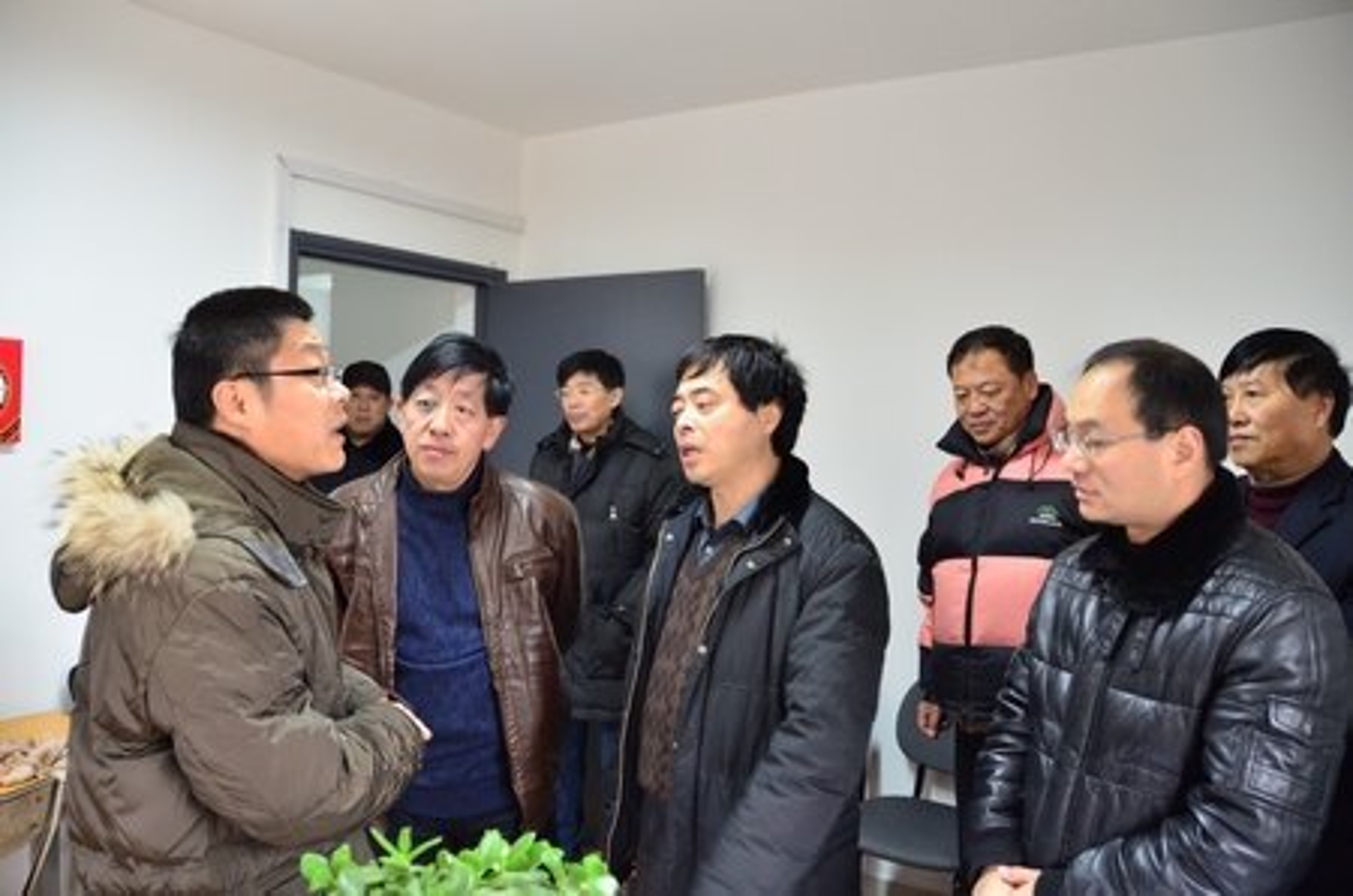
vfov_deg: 47.7
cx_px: 676
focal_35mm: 27
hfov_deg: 67.5
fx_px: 1013
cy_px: 448
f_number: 3.5
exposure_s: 1/40
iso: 1600
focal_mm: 18
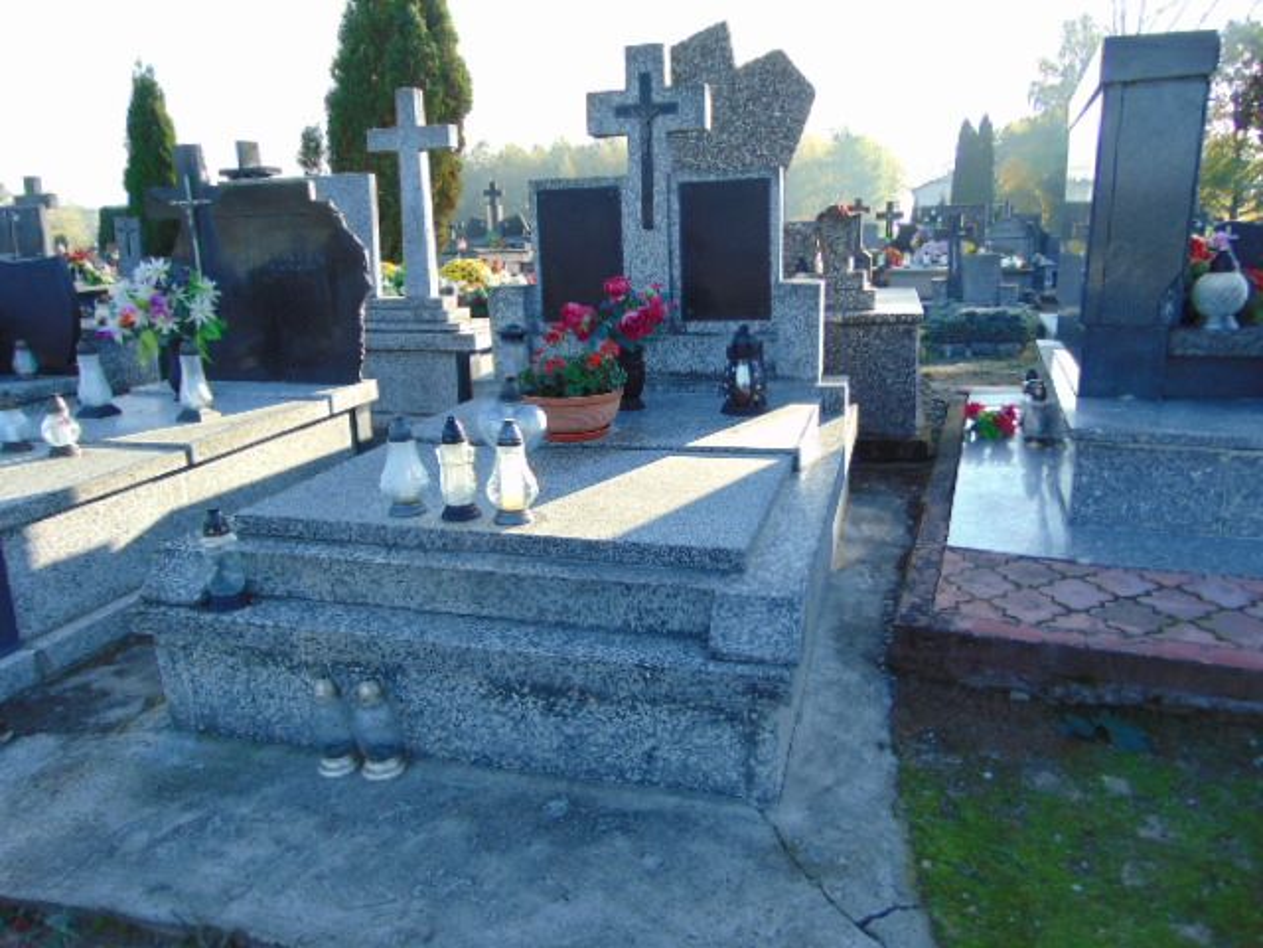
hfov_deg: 69.4
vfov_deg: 54.9
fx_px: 912
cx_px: 632
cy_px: 474
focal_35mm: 25
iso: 80
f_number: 3
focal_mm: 4.5
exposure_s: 1/250
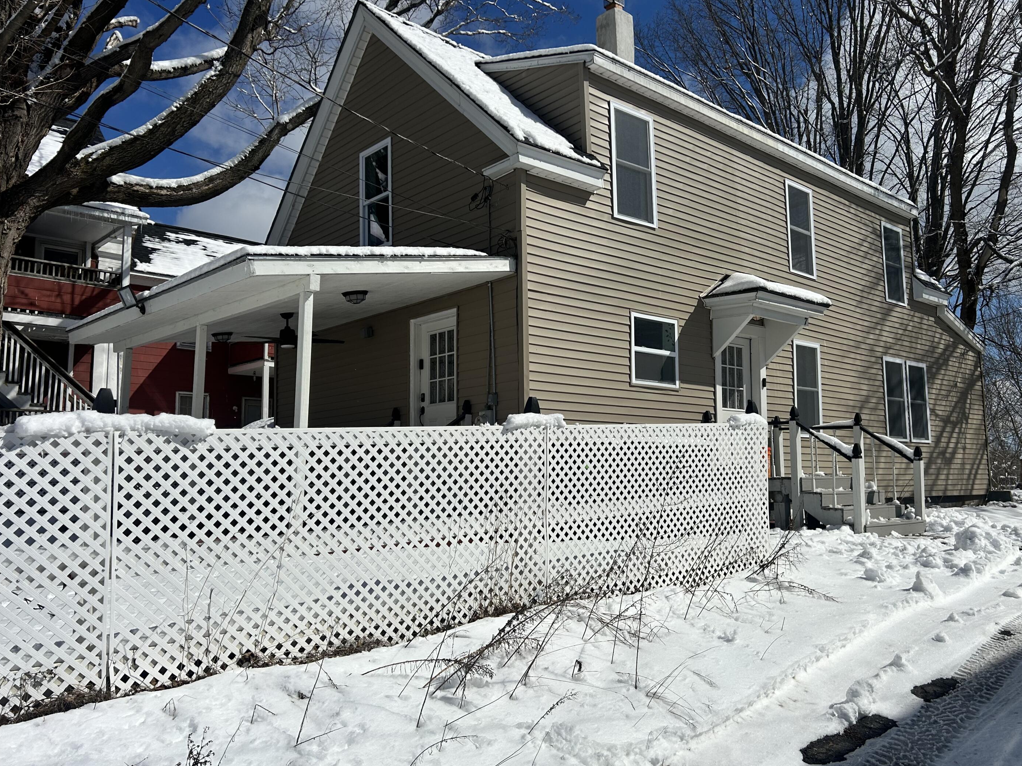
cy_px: 394
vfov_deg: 49.7
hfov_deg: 63.4
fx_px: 827
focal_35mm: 28
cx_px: 534
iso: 50
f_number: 1.5
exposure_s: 1/16393
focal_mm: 5.7
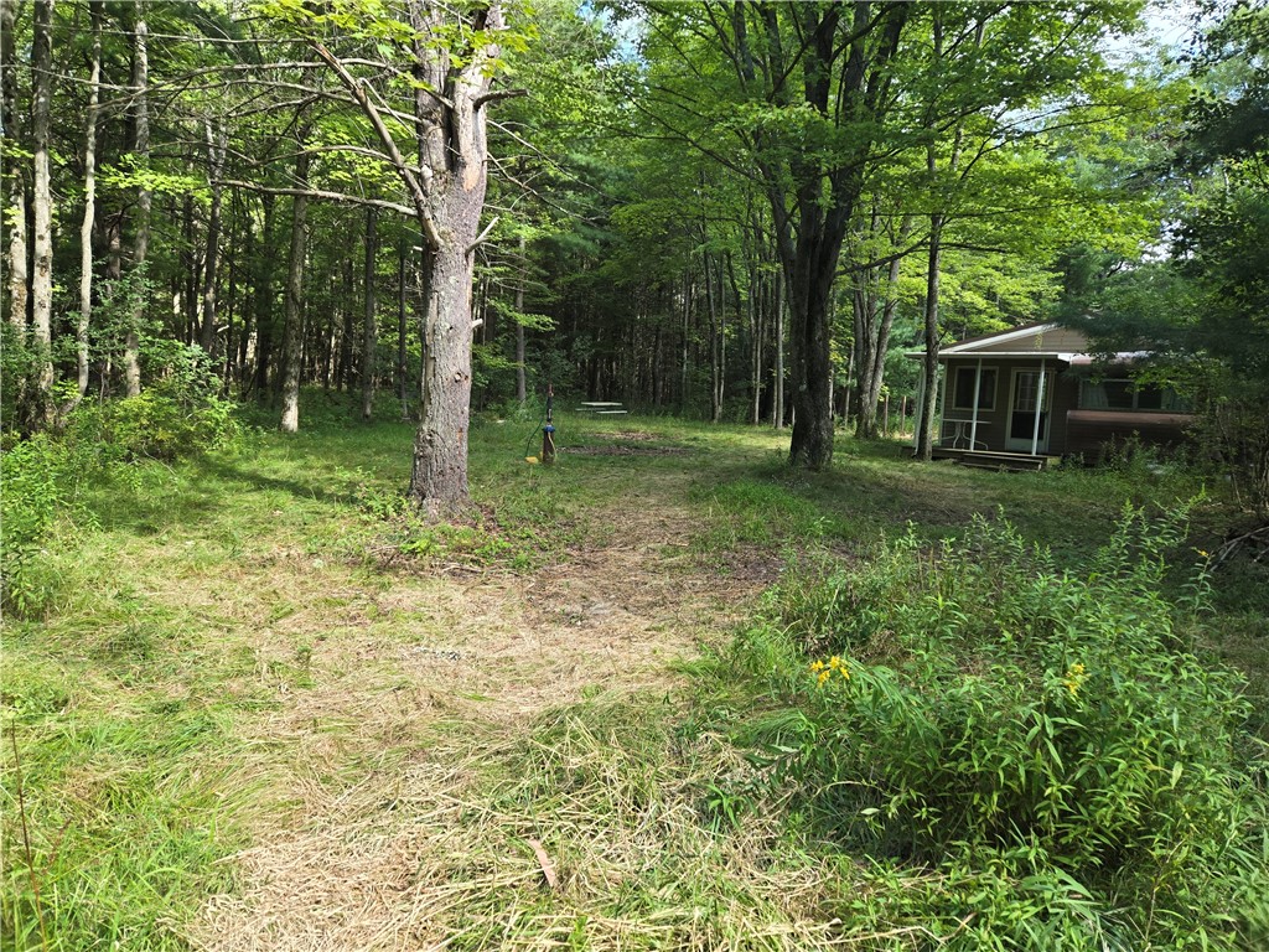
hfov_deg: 73.9
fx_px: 843
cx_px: 634
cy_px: 476
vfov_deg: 58.9
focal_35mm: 23
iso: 100
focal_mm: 5.4
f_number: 1.8
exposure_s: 1/508
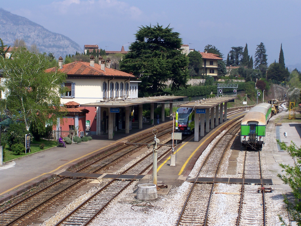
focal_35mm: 75
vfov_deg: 19.6
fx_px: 652
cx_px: 150
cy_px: 113
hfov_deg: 26.0
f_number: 4.5
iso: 64
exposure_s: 1/500
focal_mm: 12.5
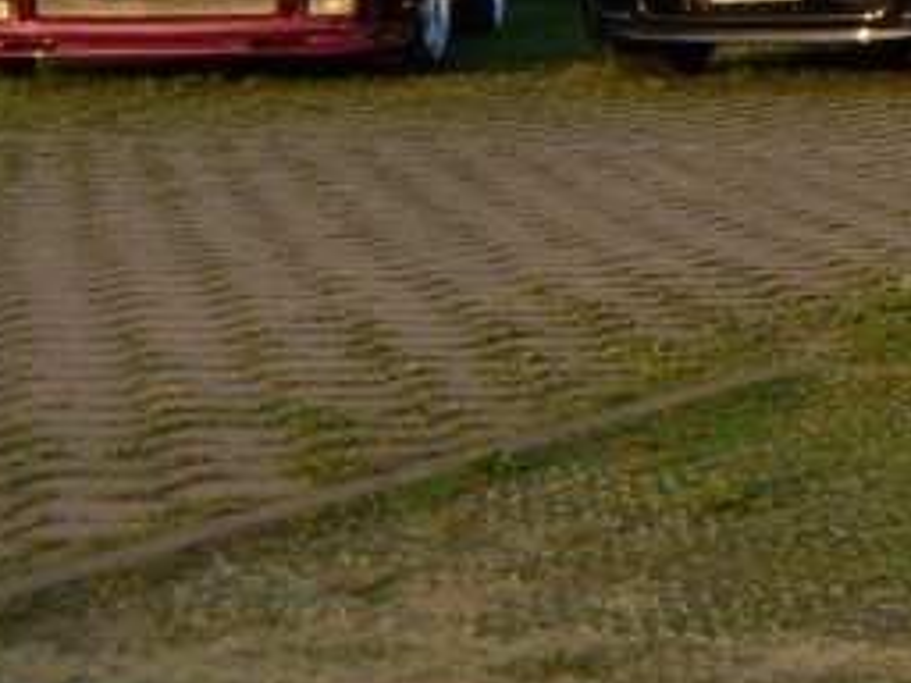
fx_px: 4527
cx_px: 1057
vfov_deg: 8.6
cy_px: -89
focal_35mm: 172
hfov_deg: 11.3
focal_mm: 9
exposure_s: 1/250
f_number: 3.3
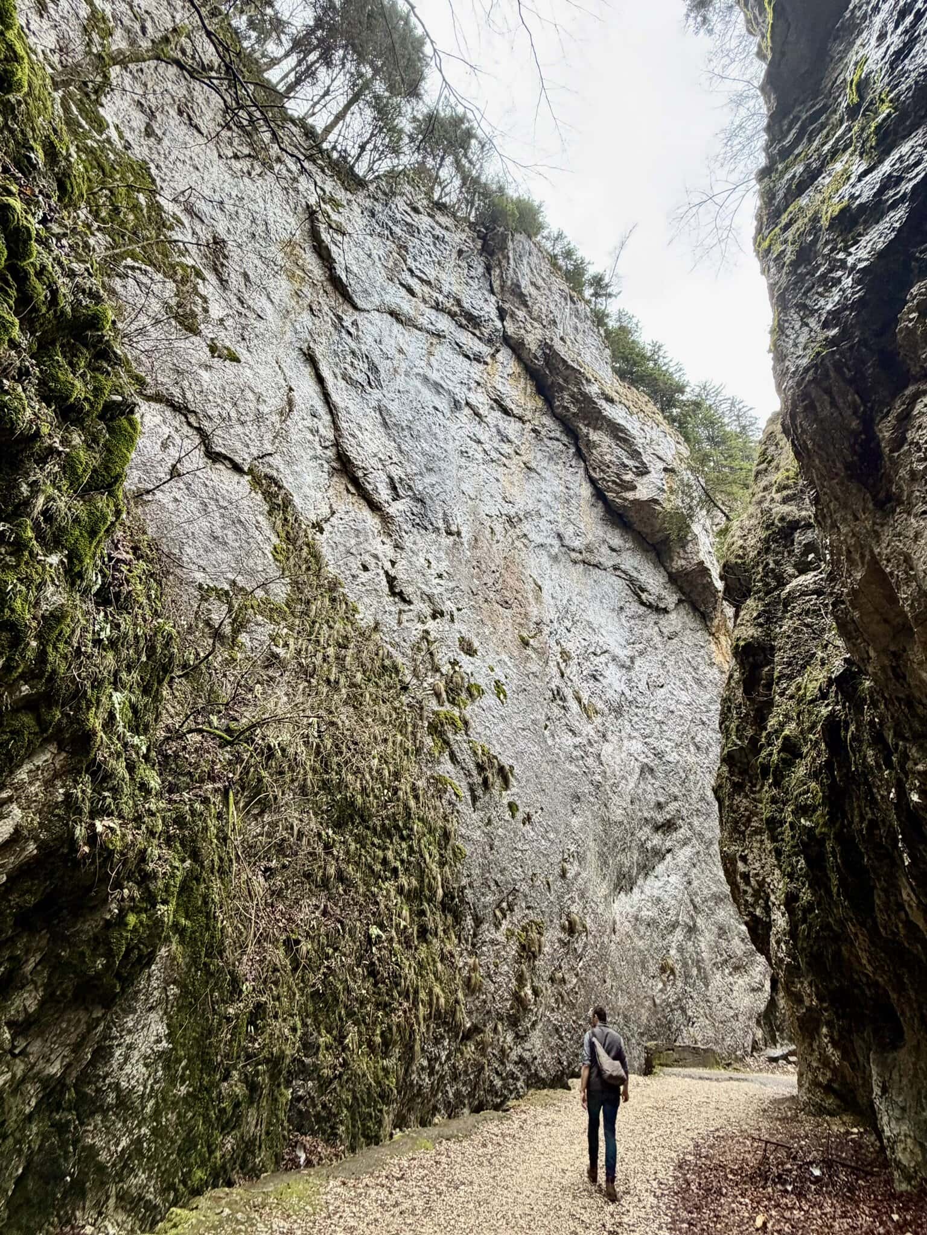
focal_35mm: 14
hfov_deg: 85.7
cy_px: 618
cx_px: 464
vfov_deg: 102.1
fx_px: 500
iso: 125
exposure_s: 1/121
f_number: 2.2
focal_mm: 2.22
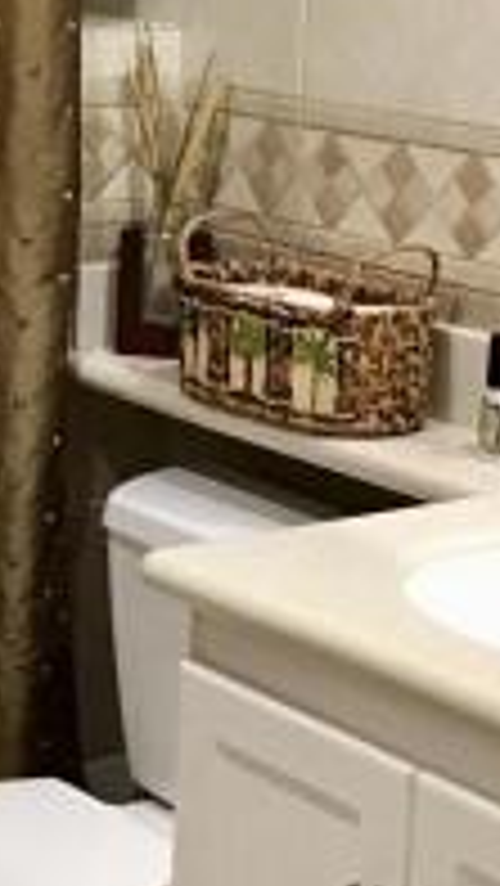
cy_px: 364
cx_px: 41
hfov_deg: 11.7
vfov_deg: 20.7
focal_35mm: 103
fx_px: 2425
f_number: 2.4
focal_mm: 3.3
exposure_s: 1/30
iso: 200
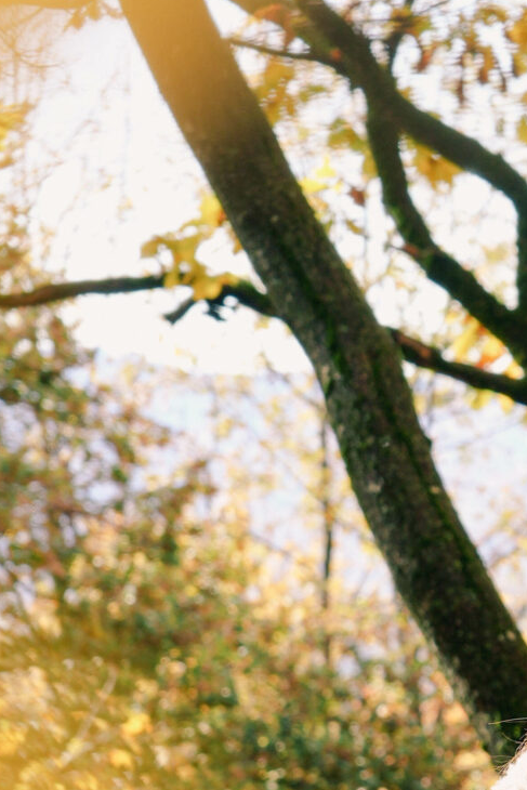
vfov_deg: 7.8
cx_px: 858
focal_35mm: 263
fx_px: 5772
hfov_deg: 5.2
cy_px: 676
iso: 100
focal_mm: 50
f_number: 6.3
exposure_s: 1/60
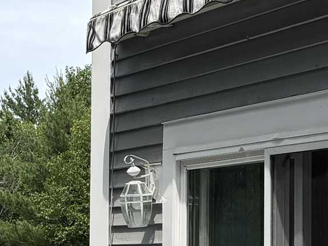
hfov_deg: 14.2
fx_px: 1317
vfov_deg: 10.7
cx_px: 197
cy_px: 160
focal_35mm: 139
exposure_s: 1/2933
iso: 50
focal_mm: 5.96
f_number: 1.6
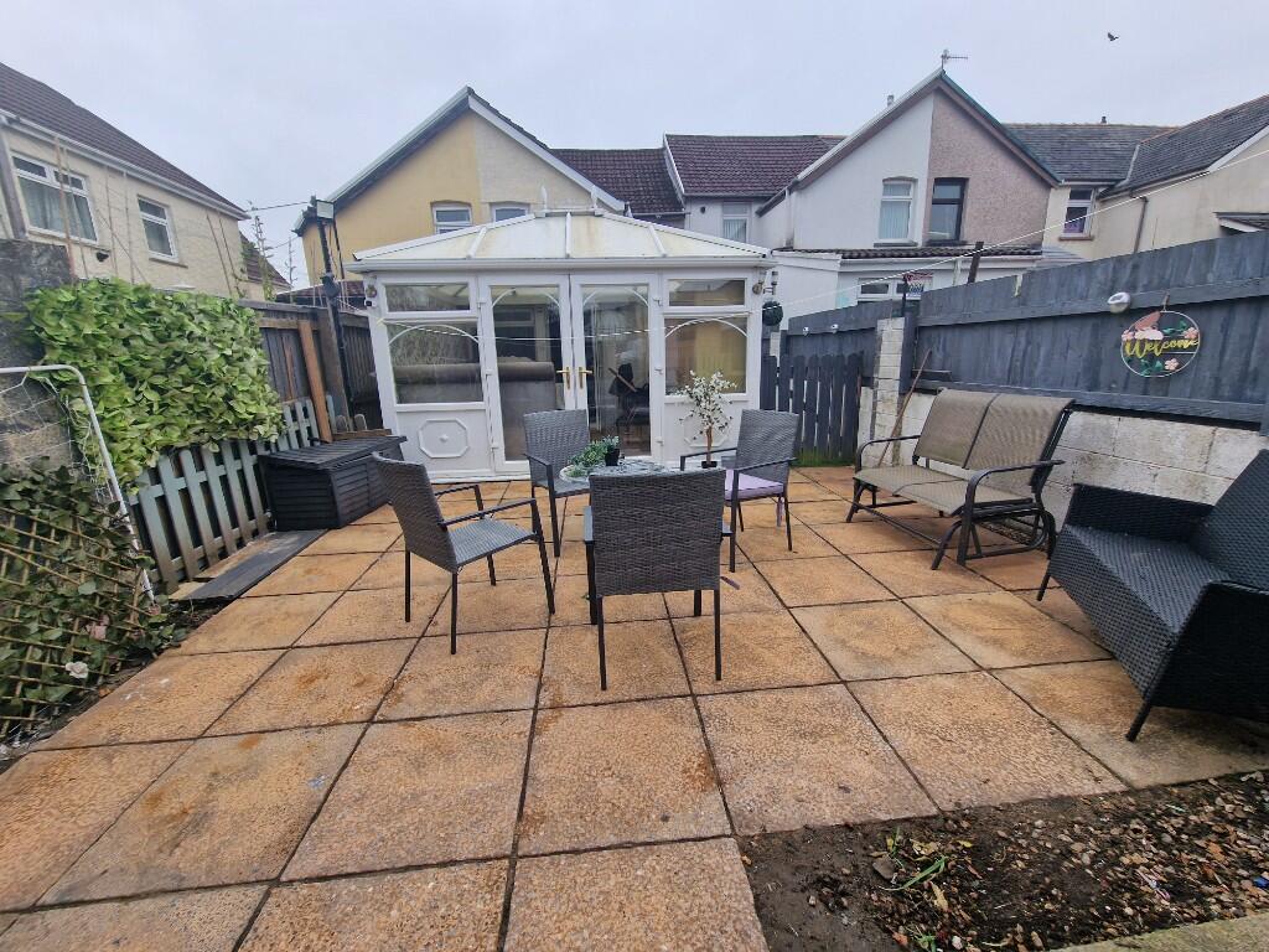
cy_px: 476
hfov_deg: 106.2
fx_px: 477
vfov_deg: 89.9
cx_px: 634
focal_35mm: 13
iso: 50
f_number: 2.2
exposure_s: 1/302
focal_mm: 2.2
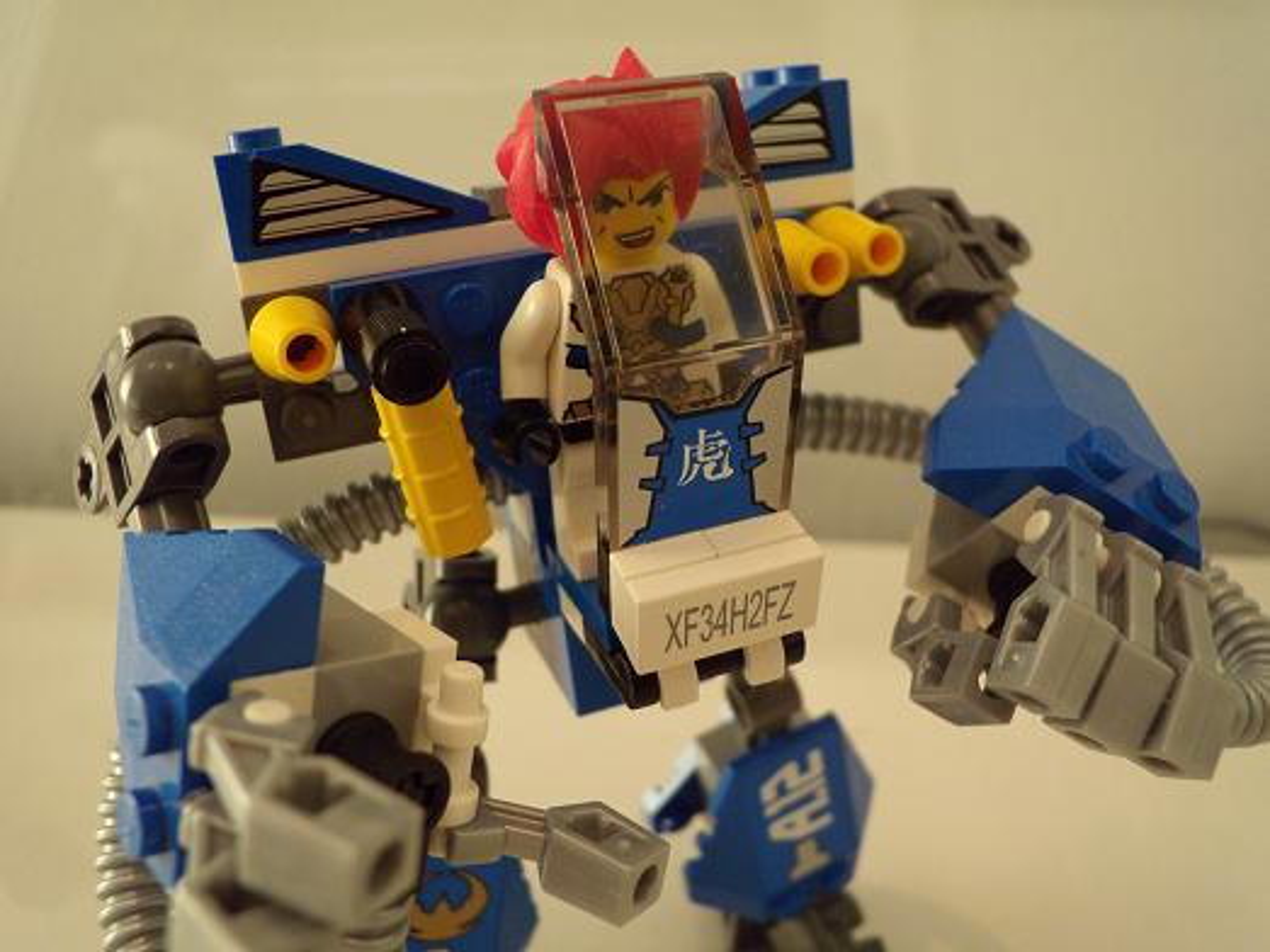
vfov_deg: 49.7
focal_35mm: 28
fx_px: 1027
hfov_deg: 63.5
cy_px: 476
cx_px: 635
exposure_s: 1/60
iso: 320
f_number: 2.8
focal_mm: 6
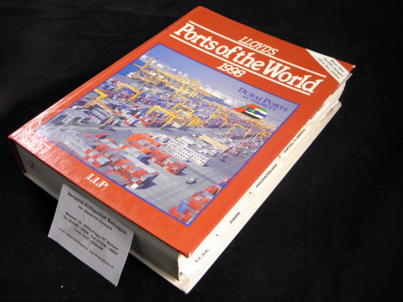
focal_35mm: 38
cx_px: 202
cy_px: 151
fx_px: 442
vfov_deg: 37.7
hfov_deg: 49.0
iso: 200
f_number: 3.7
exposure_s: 1/40
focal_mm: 6.8
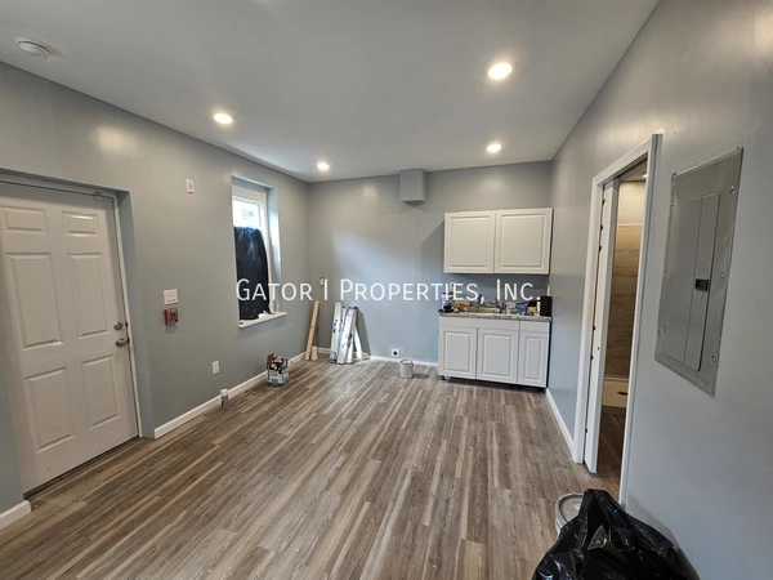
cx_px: 386
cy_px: 290
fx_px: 290
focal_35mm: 13
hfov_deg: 106.2
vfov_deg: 89.9
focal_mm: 2.2
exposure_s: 1/60
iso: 125
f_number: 2.2
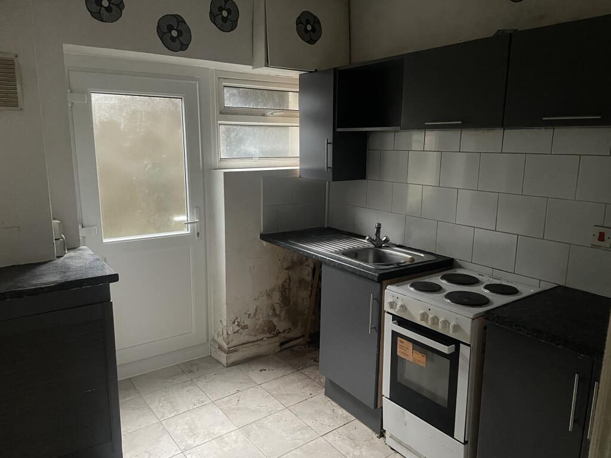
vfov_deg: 53.1
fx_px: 459
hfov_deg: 67.3
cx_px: 306
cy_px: 229
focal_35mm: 26
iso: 800
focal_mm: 4.2
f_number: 1.6
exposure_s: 1/30
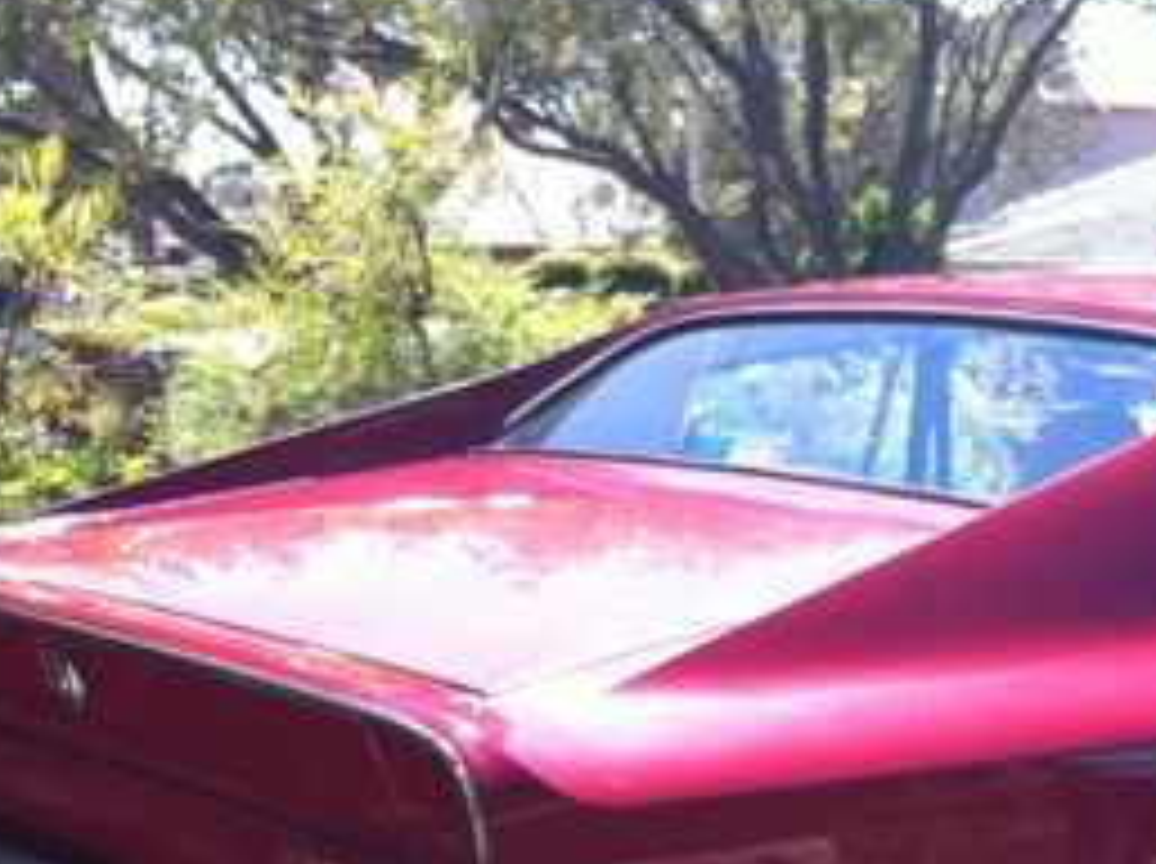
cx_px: 1080
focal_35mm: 87
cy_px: 720
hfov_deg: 21.9
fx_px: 2901
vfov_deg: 16.8
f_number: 2.8
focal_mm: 3.85
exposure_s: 1/343
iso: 80
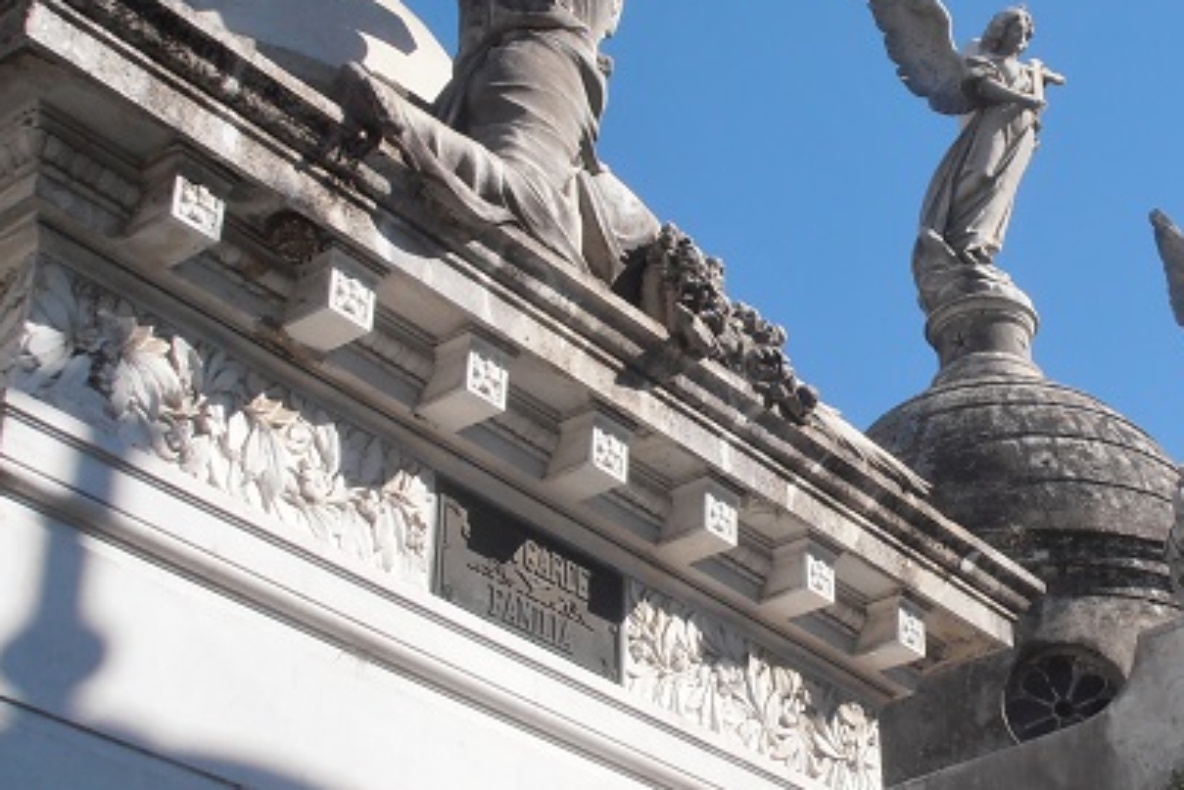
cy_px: 389
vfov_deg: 17.5
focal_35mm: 78
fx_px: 2566
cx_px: 909
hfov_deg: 25.6
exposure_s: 1/1000
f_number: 4.2
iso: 80
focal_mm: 7.87
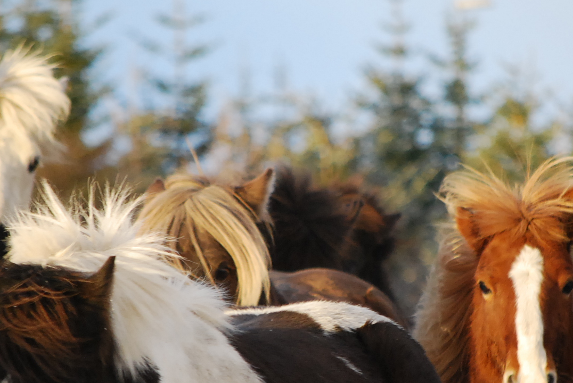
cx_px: 333
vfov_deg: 2.6
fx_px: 8604
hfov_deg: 3.8
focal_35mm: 540
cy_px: 266
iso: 800
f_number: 5.6
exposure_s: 1/400
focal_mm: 200
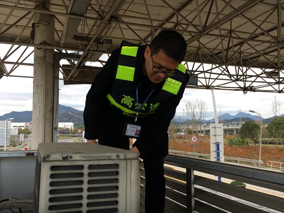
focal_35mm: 29
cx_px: 142
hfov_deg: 61.7
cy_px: 106
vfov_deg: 48.2
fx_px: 238
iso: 25
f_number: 2.2
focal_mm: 4.15
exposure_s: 1/125
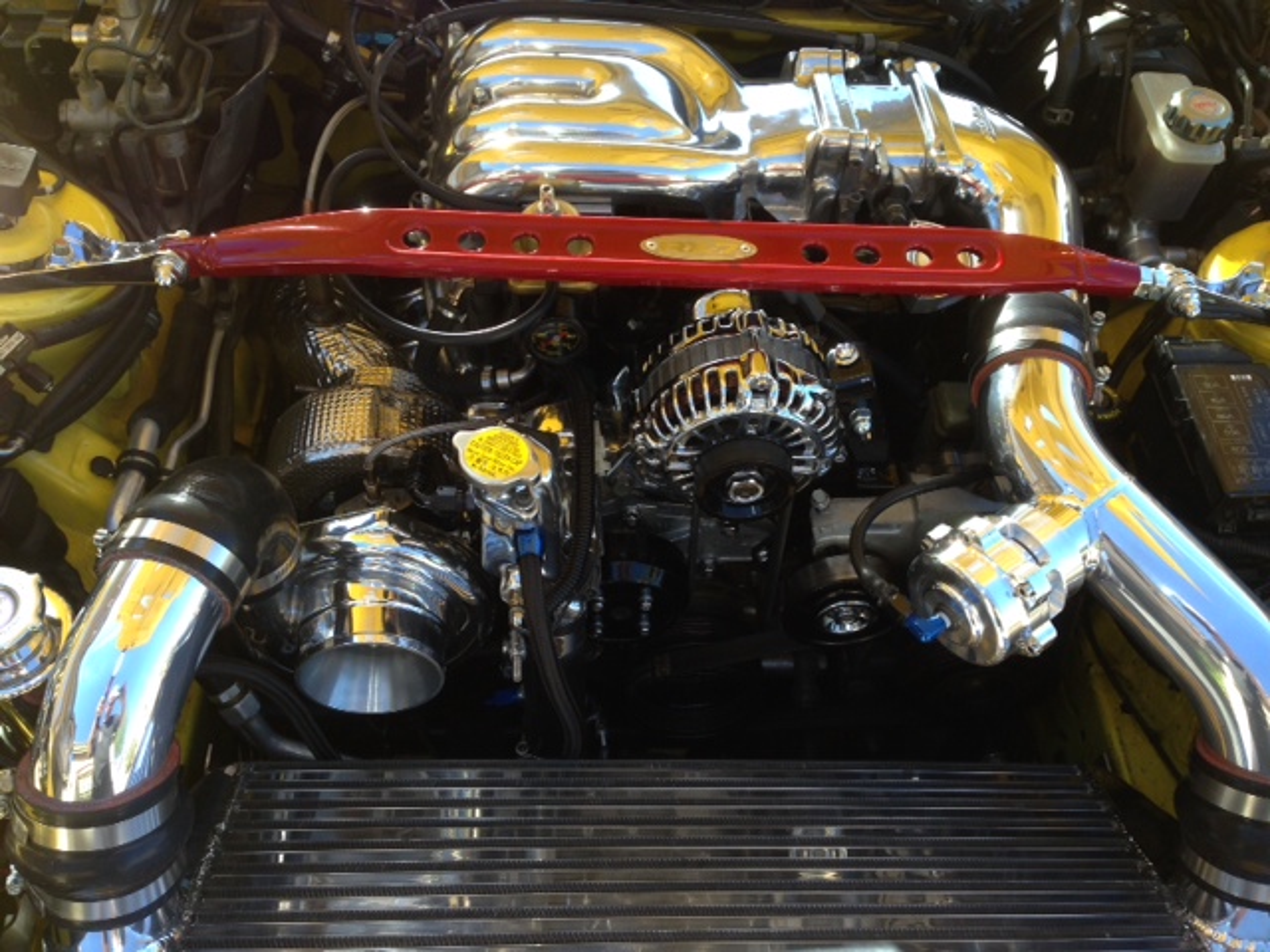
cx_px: 635
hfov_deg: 55.4
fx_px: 1211
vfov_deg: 42.9
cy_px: 476
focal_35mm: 33
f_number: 2.4
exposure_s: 1/177
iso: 50
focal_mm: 4.12
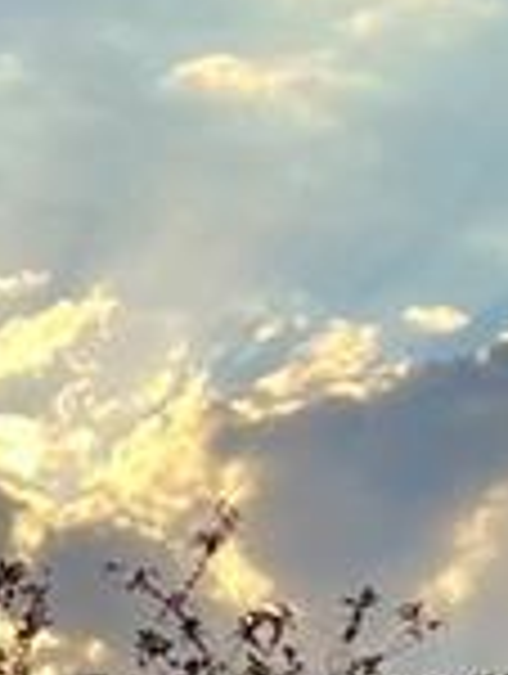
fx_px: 4058
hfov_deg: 6.8
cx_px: -688
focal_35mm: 208
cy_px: 1566
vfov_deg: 8.7
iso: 50
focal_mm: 5.1
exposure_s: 1/2358
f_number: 1.6
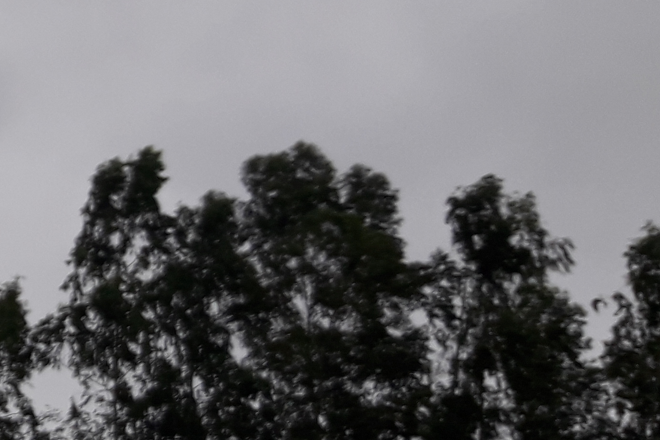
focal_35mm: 87
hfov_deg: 21.6
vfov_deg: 15.7
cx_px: -146
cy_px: 232
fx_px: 1595
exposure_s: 1/100
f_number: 1.9
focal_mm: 3.7
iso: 40
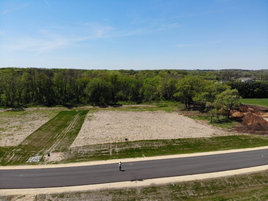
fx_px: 186
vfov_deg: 56.8
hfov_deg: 71.6
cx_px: 134
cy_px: 100
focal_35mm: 24
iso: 100
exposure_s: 1/1231
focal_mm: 4.5
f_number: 2.8
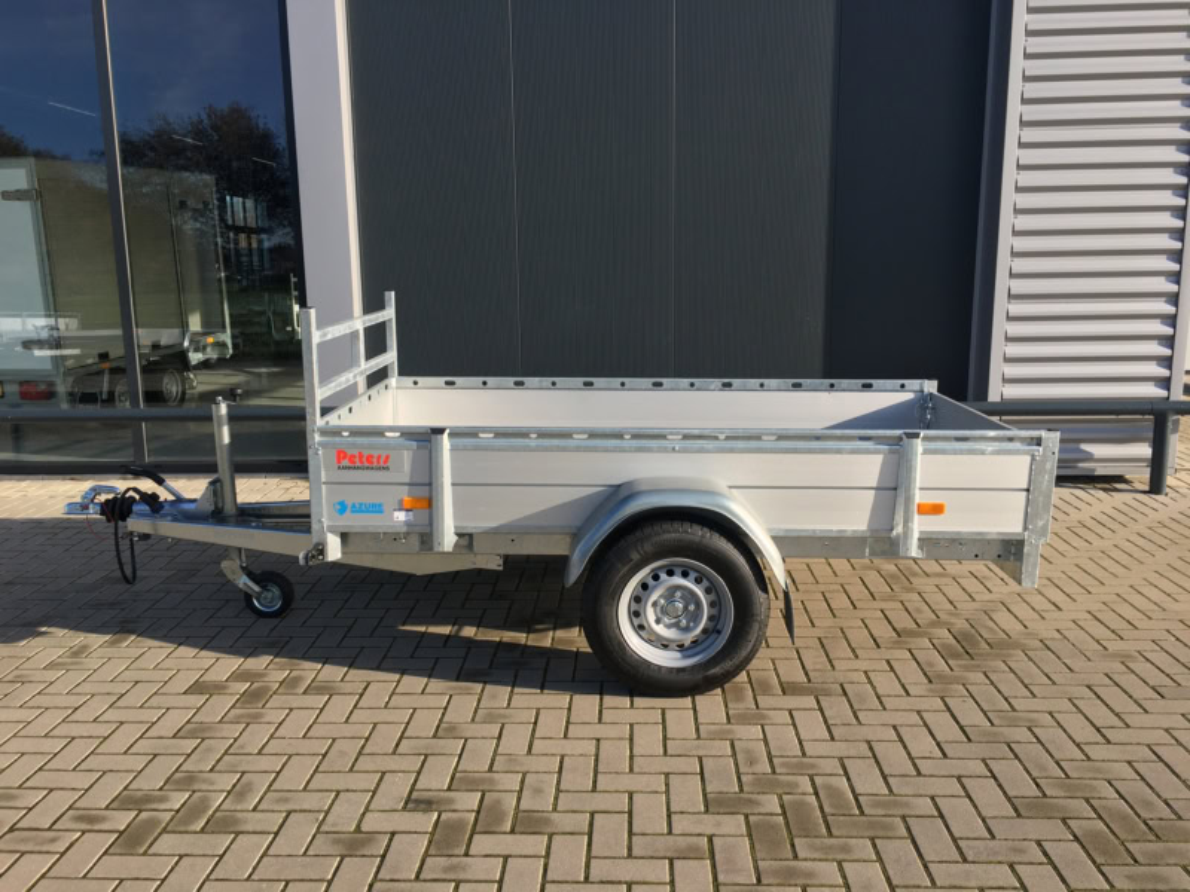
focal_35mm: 29
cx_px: 595
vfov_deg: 48.2
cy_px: 446
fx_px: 997
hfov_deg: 61.7
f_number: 2.2
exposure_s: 1/693
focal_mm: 4.2
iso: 25
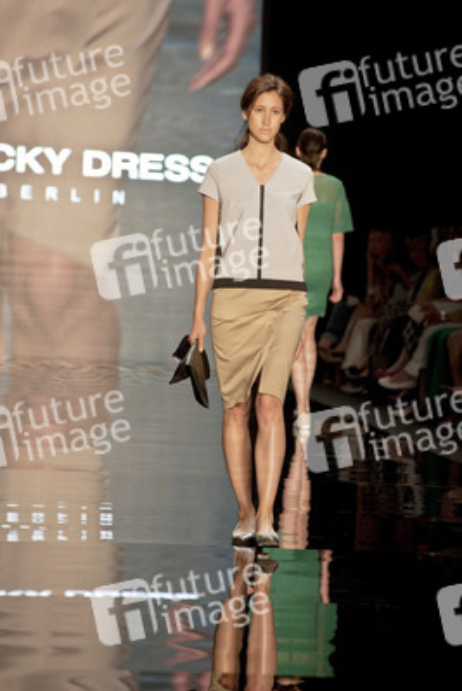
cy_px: 346
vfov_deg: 10.3
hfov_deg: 6.9
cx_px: 231
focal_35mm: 200
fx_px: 3846
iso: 1600
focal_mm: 200
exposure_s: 1/200
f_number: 6.3
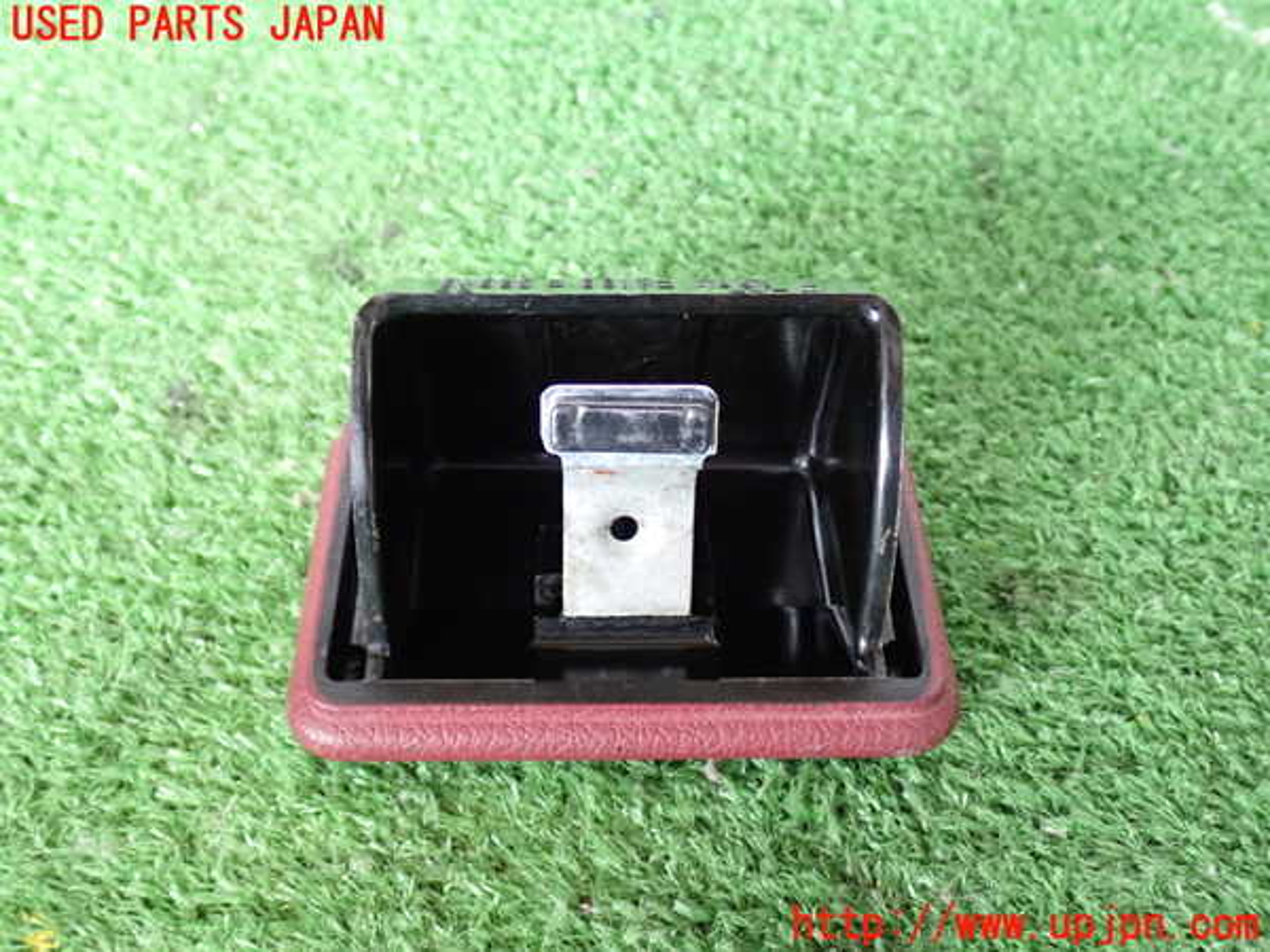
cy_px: 476
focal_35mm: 38
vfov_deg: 37.7
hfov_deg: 49.0
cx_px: 635
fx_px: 1394
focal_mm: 6.83
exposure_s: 1/30
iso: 800
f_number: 2.7
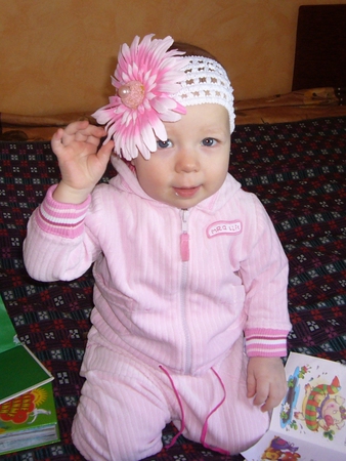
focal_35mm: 28
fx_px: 373
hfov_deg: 49.8
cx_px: 173
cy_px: 230
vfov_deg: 63.4
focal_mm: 4.6
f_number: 2.8
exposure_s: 1/30
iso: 100
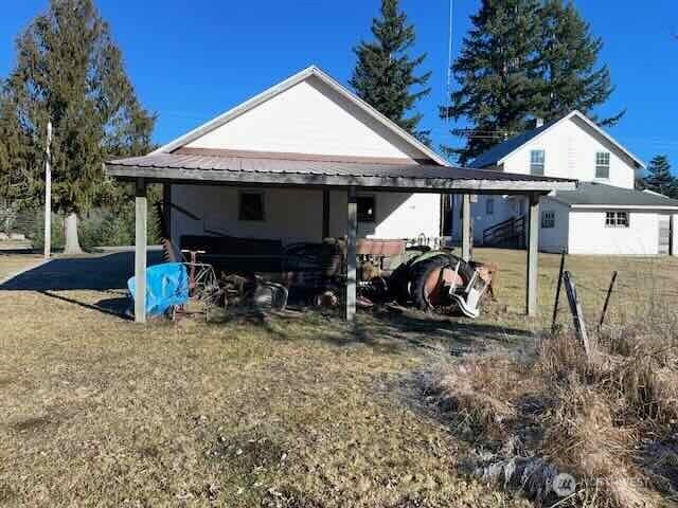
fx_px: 509
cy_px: 254
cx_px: 339
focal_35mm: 26
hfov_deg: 67.3
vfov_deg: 53.1
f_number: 1.6
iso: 32
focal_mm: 4.2
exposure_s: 1/2747
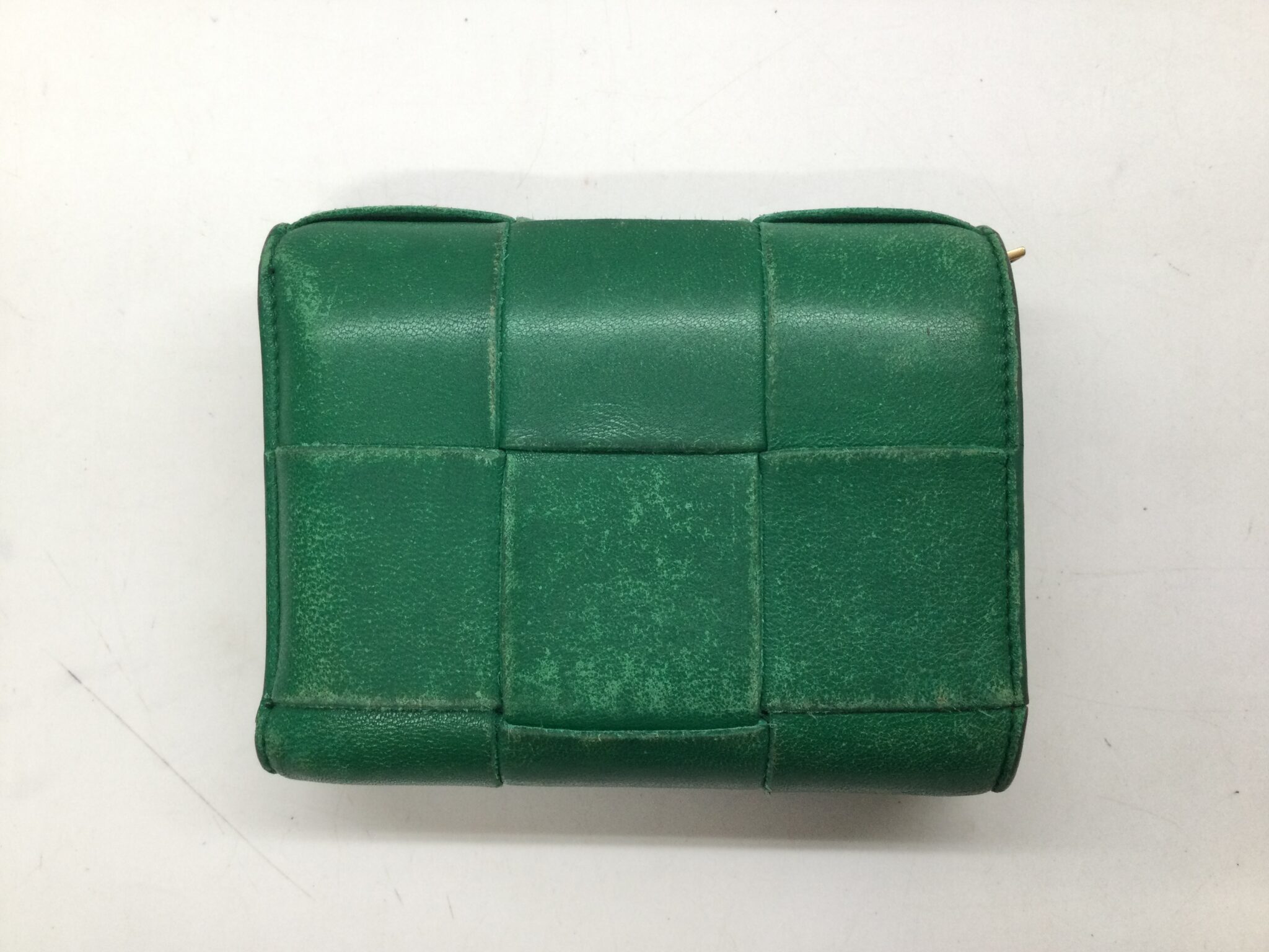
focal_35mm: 31
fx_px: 1136
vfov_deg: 45.4
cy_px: 476
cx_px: 634
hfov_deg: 58.4
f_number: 2.4
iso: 50
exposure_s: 1/30
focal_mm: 3.3
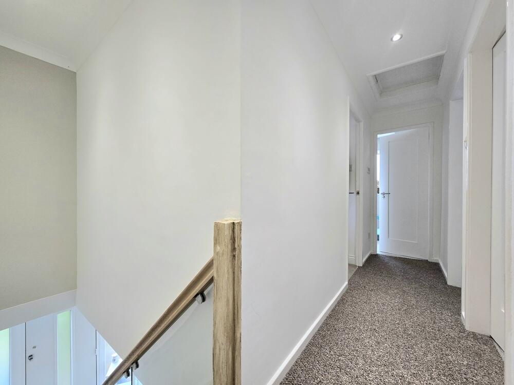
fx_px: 193
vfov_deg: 89.9
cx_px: 257
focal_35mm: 13
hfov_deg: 106.2
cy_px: 192
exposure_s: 1/50.3
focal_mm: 2.2
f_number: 2.2
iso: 100
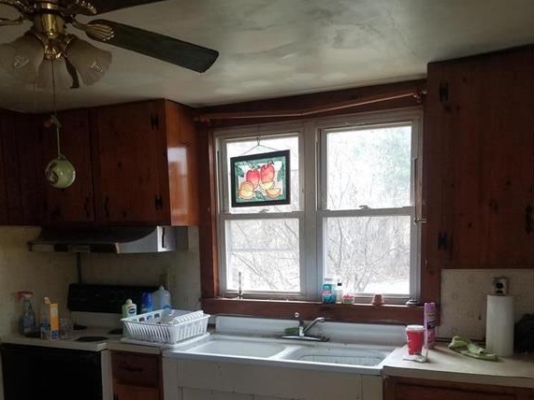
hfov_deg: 52.6
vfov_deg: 39.7
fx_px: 540
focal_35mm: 35
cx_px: 267
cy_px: 296
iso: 250
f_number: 1.7
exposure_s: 1/120
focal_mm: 4.25
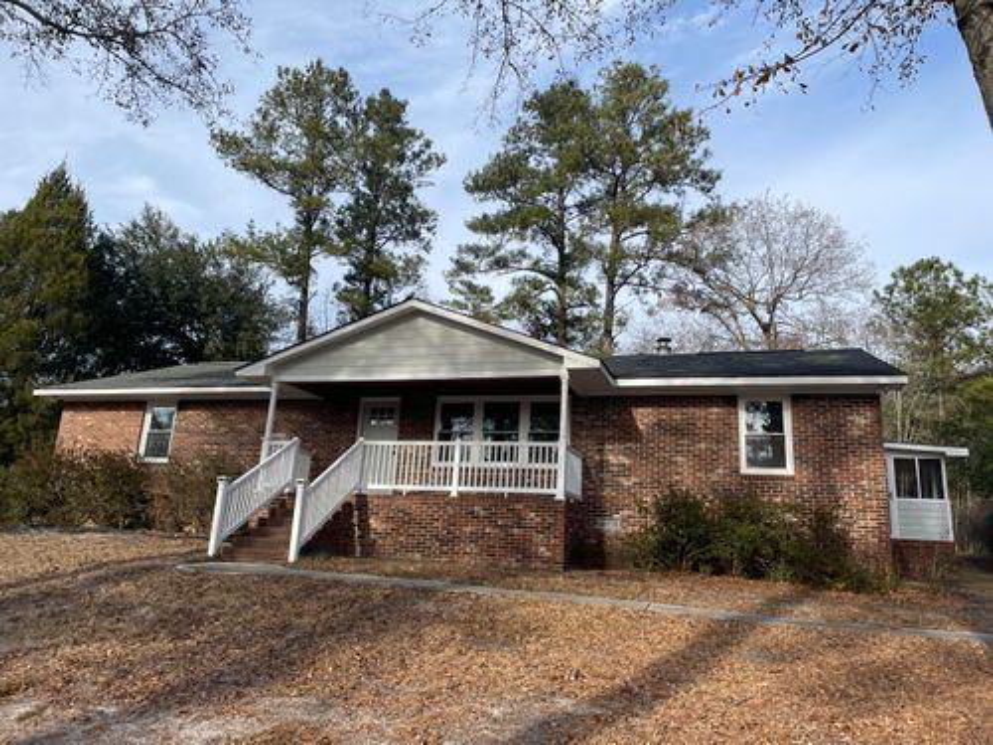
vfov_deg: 53.1
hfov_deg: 67.3
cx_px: 496
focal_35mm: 26
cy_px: 372
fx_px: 746
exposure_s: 1/2212
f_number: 1.6
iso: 32
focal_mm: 4.2
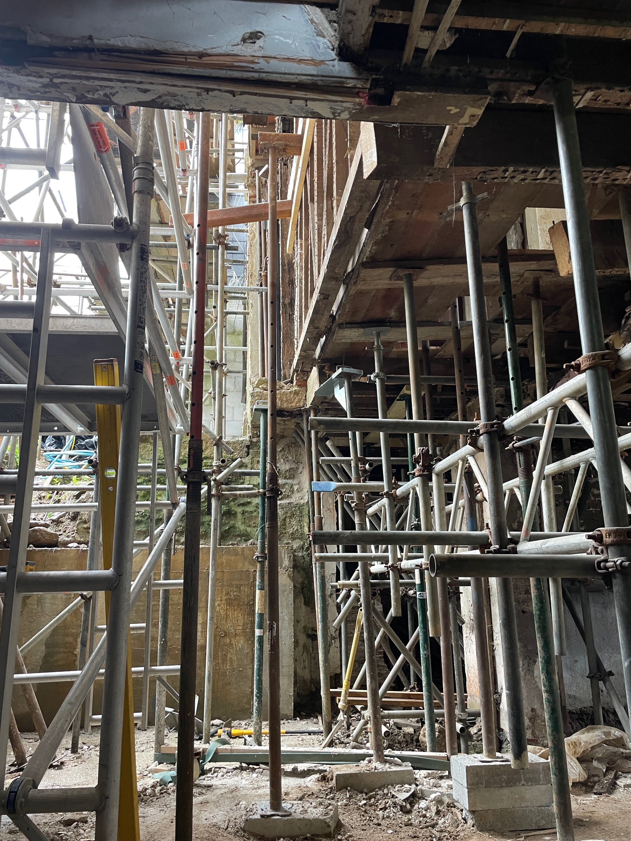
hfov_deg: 53.1
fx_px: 632
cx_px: 316
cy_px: 420
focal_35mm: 26
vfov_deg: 67.3
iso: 125
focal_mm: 4.2
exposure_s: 1/77
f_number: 1.6
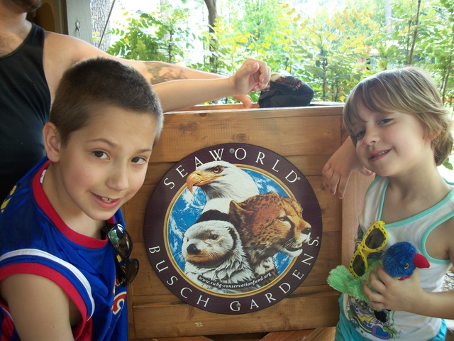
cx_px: 227
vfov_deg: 44.2
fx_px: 420
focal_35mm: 32
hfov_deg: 56.8
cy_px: 170
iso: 80
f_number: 2.9
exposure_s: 1/60
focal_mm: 5.7
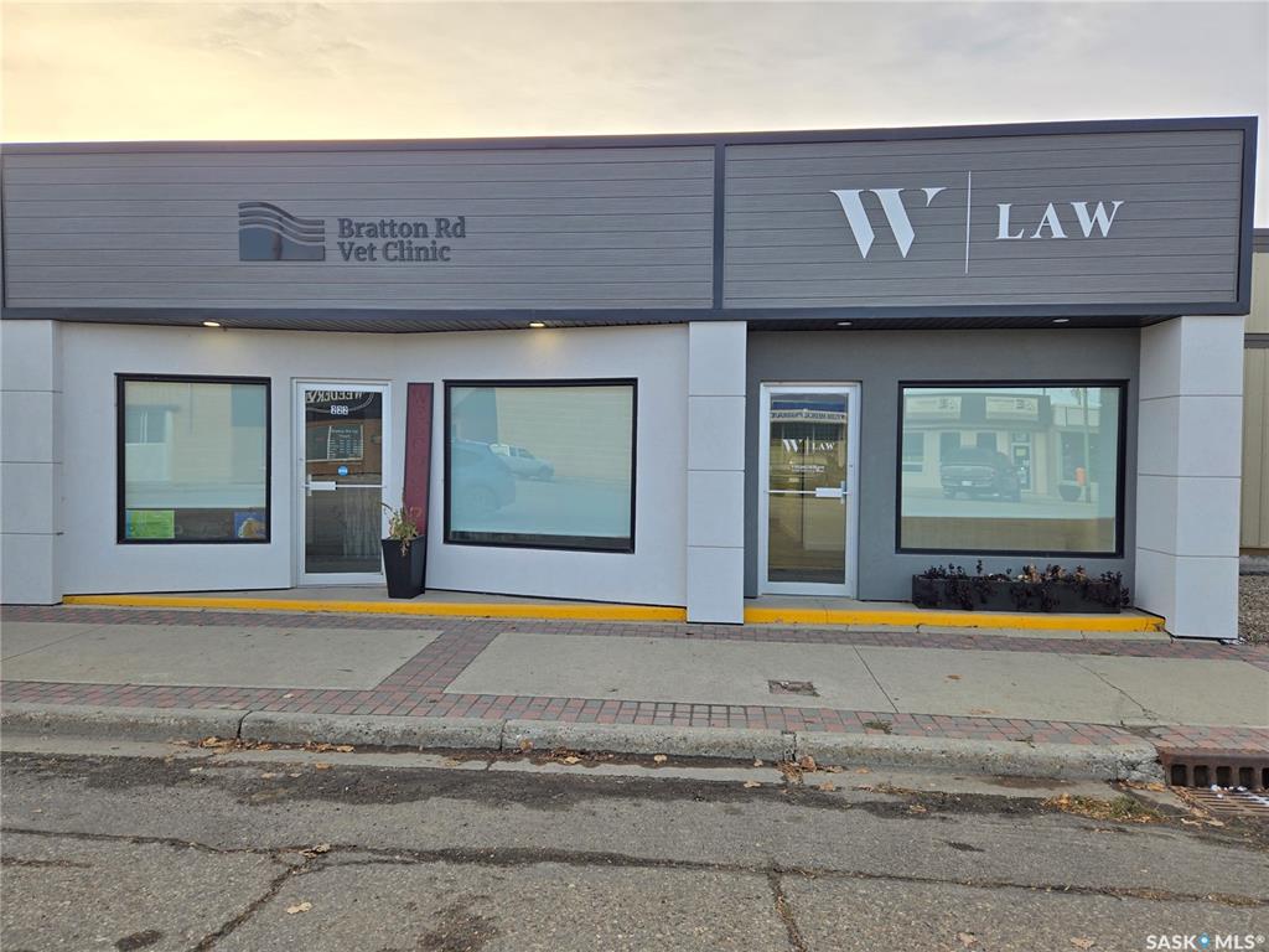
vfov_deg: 58.9
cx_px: 634
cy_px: 476
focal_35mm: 23
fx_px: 843
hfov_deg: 73.9
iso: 25
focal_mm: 5.4
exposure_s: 1/777
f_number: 1.8
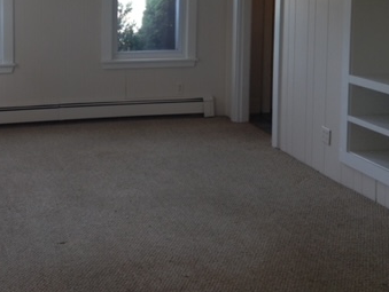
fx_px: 742
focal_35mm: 66
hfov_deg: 29.2
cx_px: 135
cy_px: 23
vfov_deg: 21.7
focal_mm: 4.28
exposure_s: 1/60
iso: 50
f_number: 2.4
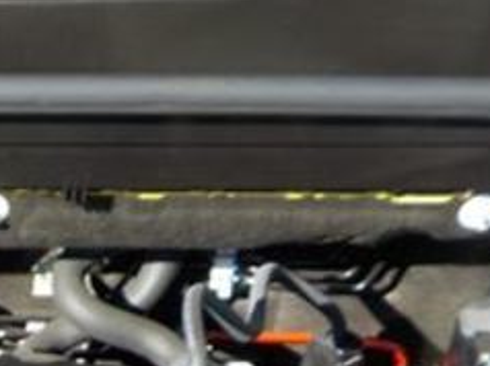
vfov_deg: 13.5
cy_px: 600
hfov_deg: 18.0
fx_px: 1428
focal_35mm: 101
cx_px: -171
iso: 125
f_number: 3.3
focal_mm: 4.1
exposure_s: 1/400
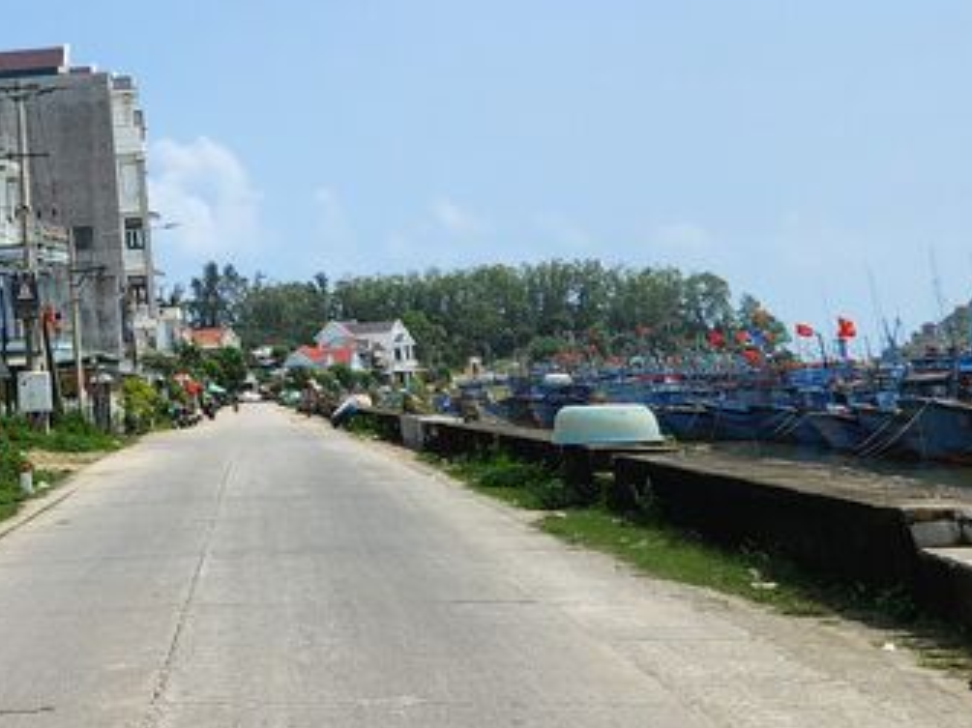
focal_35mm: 66
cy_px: -73
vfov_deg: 21.1
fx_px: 1853
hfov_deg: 26.9
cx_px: -107
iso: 20
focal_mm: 5.4
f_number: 1.8
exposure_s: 1/2614
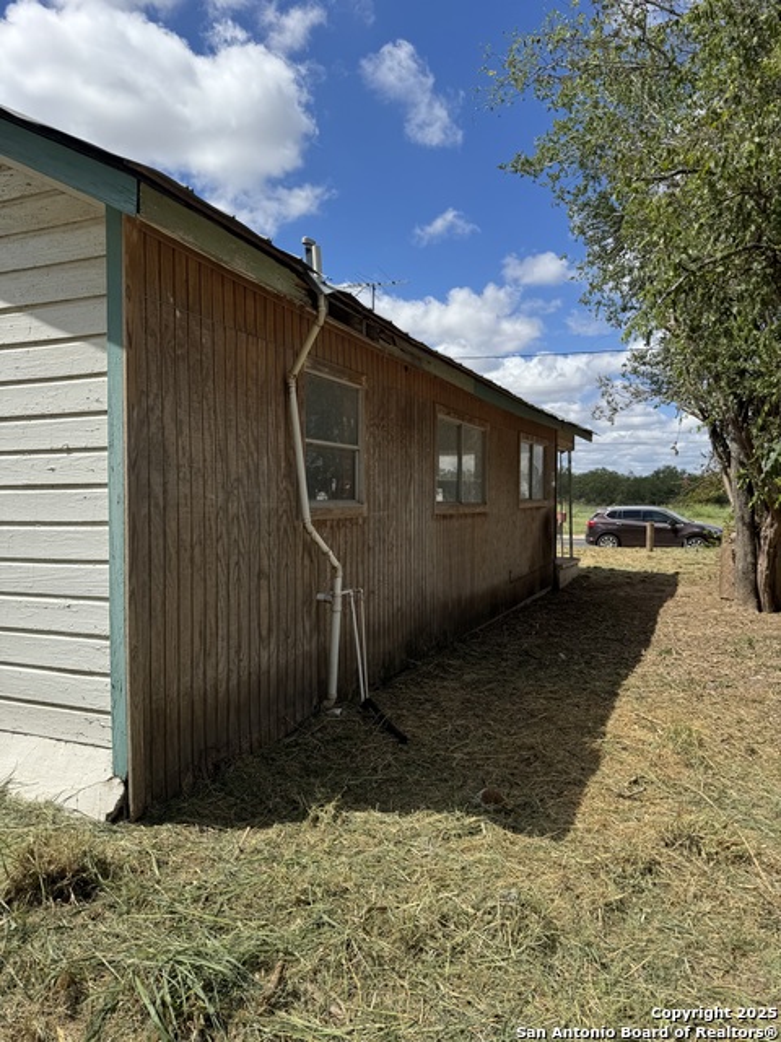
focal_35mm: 24
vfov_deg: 71.6
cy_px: 521
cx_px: 390
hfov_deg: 56.8
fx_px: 722
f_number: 1.78
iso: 80
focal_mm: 6.76
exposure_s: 1/4310
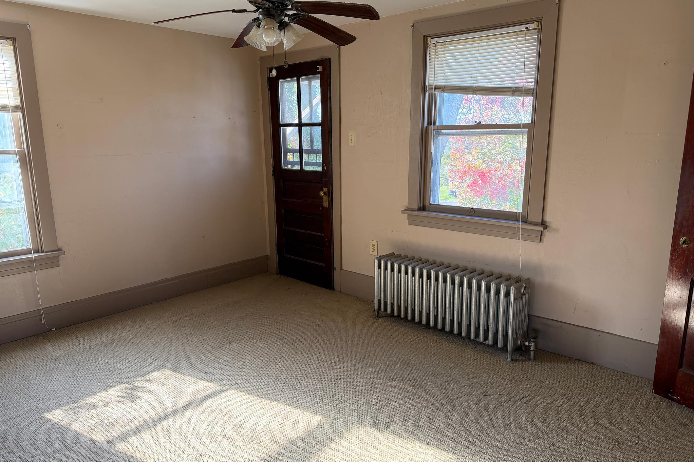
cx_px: 347
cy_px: 237
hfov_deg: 71.5
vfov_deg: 51.3
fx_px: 482
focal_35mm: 25
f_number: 1.78
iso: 200
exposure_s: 1/127
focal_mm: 6.76
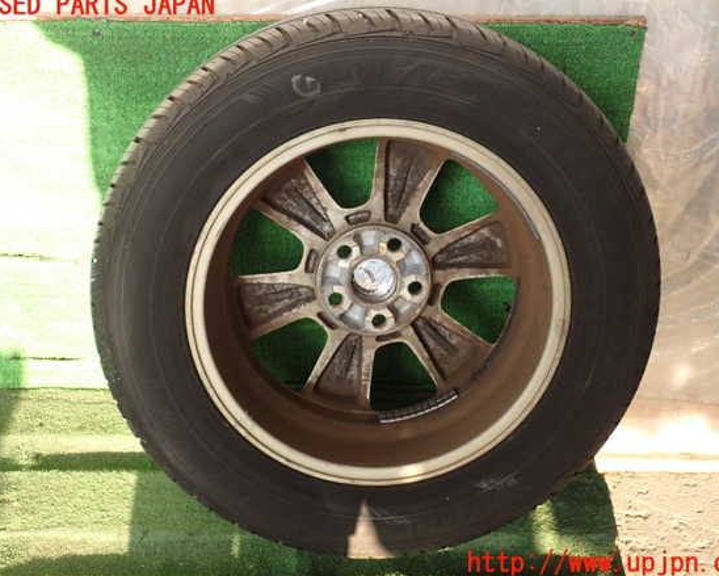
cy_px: 285
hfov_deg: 39.5
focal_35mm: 47
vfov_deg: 32.1
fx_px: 1001
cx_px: 370
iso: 250
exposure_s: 1/125
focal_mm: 7.84
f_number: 2.9
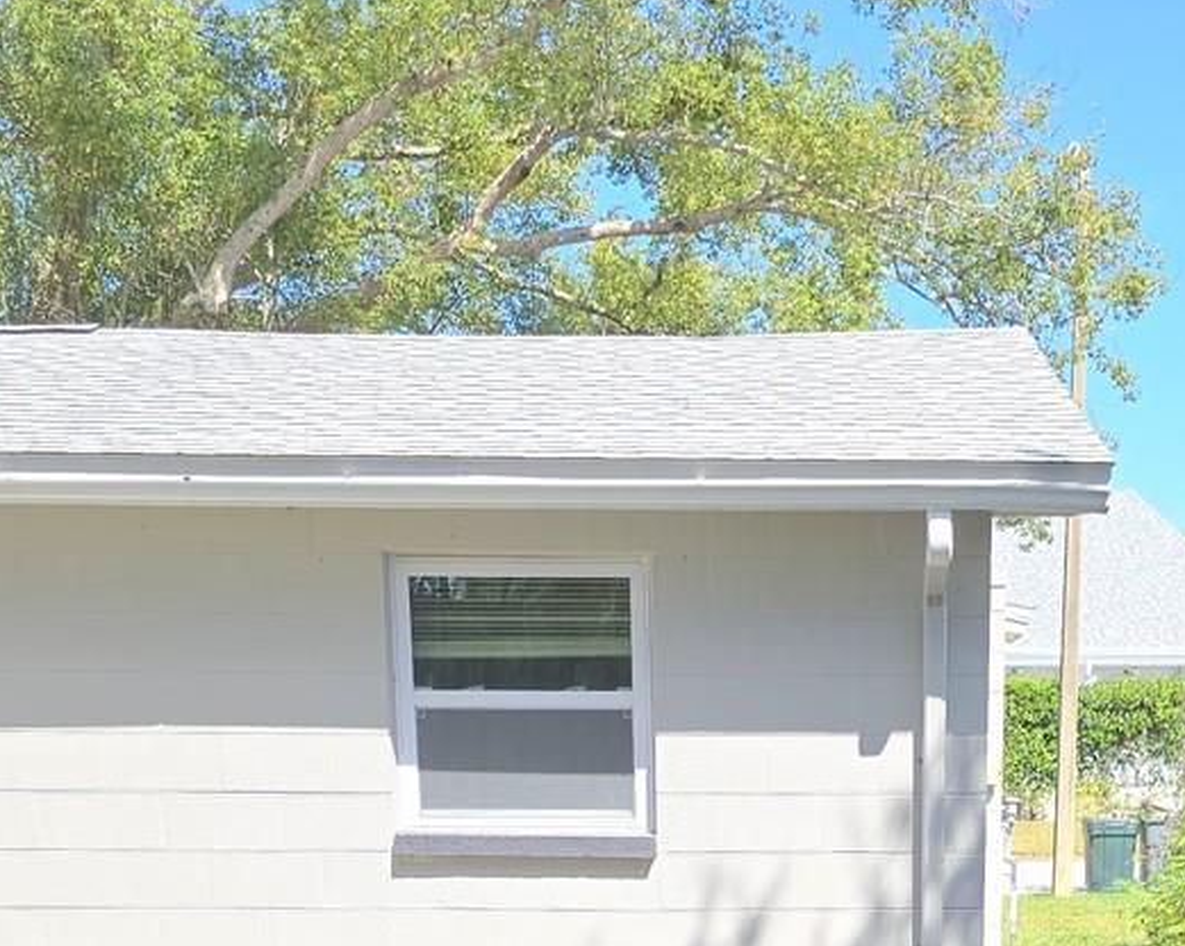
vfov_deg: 19.9
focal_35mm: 69
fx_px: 2418
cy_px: 1301
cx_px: 832
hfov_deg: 27.3
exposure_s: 1/426
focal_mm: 6.3
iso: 12
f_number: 1.7
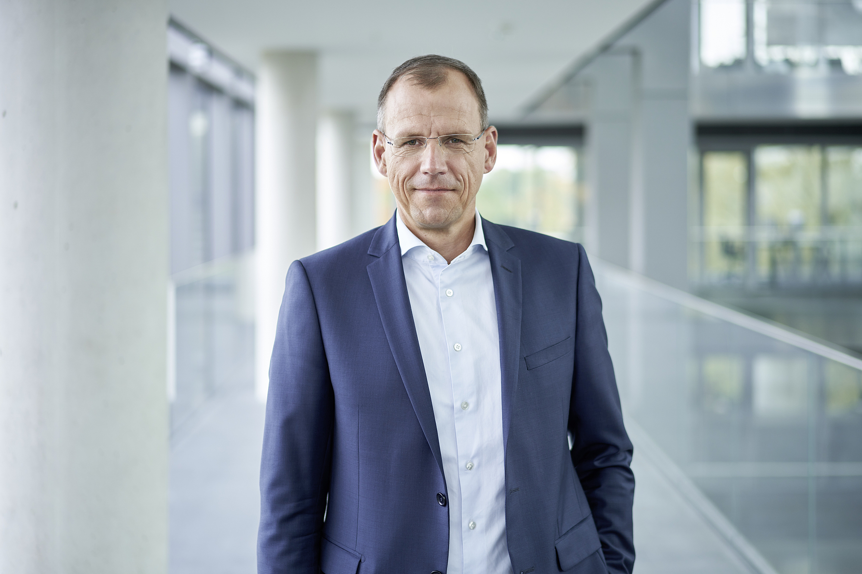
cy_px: 287
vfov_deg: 24.6
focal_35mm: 55
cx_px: 431
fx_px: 1317
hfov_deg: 36.2
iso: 320
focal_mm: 55
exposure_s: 1/125
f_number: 2
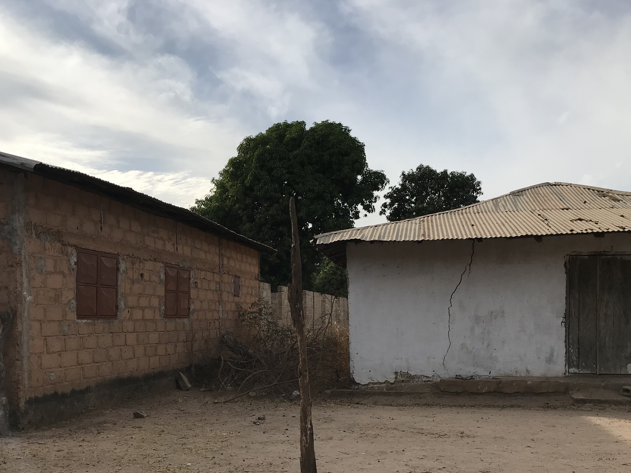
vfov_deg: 38.3
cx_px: 296
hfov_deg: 50.1
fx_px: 674
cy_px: 308
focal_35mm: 37
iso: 20
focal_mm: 3.99
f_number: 1.8
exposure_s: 1/3195
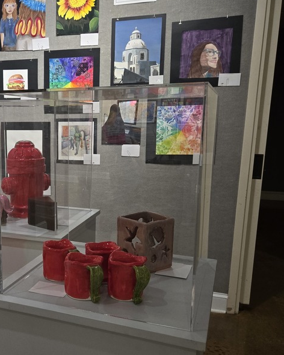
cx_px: 60
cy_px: 203
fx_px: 409
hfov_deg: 37.0
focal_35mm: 39
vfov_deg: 46.7
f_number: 1.8
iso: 320
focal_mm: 5.4
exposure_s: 1/120
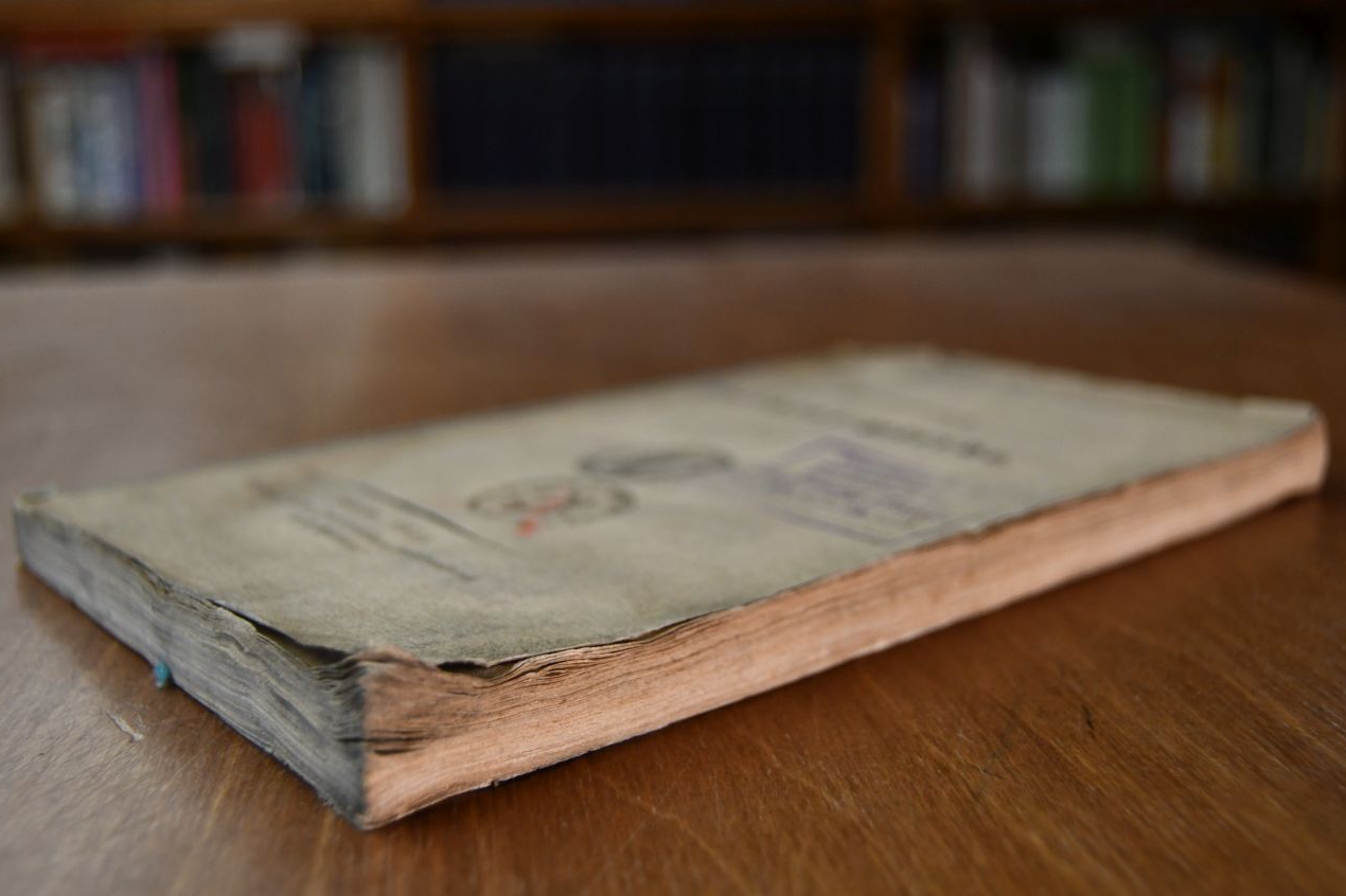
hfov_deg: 45.4
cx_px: 670
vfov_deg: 31.2
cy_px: 426
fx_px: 1607
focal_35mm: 43
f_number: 4
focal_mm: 26
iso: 800
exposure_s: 1/160
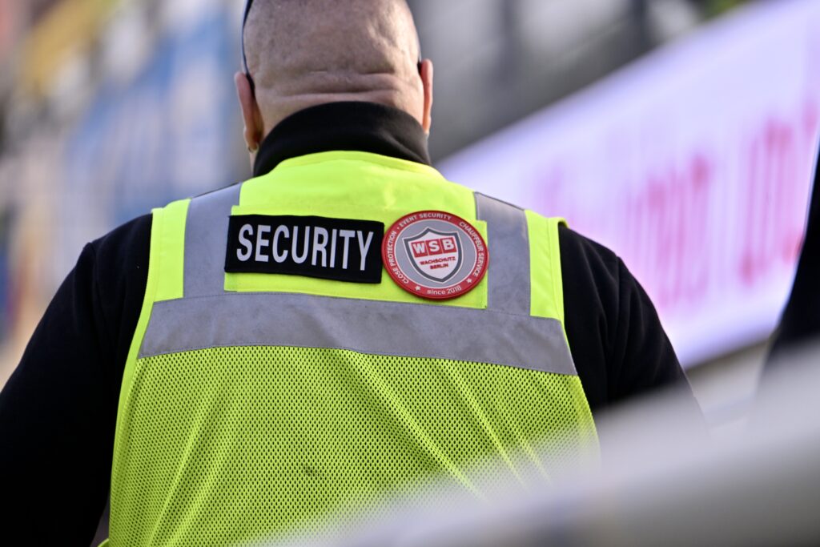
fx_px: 9112
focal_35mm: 400
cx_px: 410
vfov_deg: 3.4
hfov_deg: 5.2
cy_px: 274
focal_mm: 400
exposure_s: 1/1250
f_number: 5.6
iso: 560
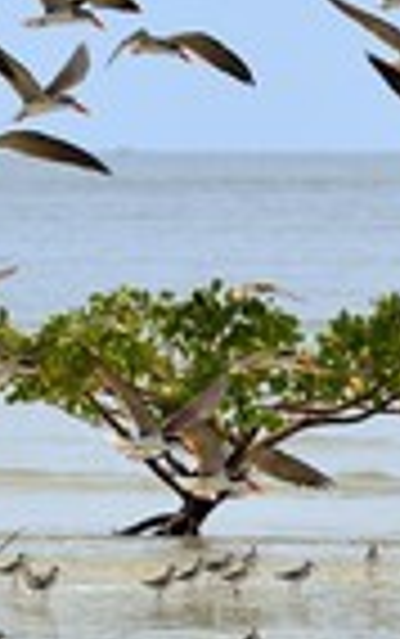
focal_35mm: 603
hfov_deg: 2.2
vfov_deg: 3.5
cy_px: 230
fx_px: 10496
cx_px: -193
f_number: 11
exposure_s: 1/800
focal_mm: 200
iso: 400
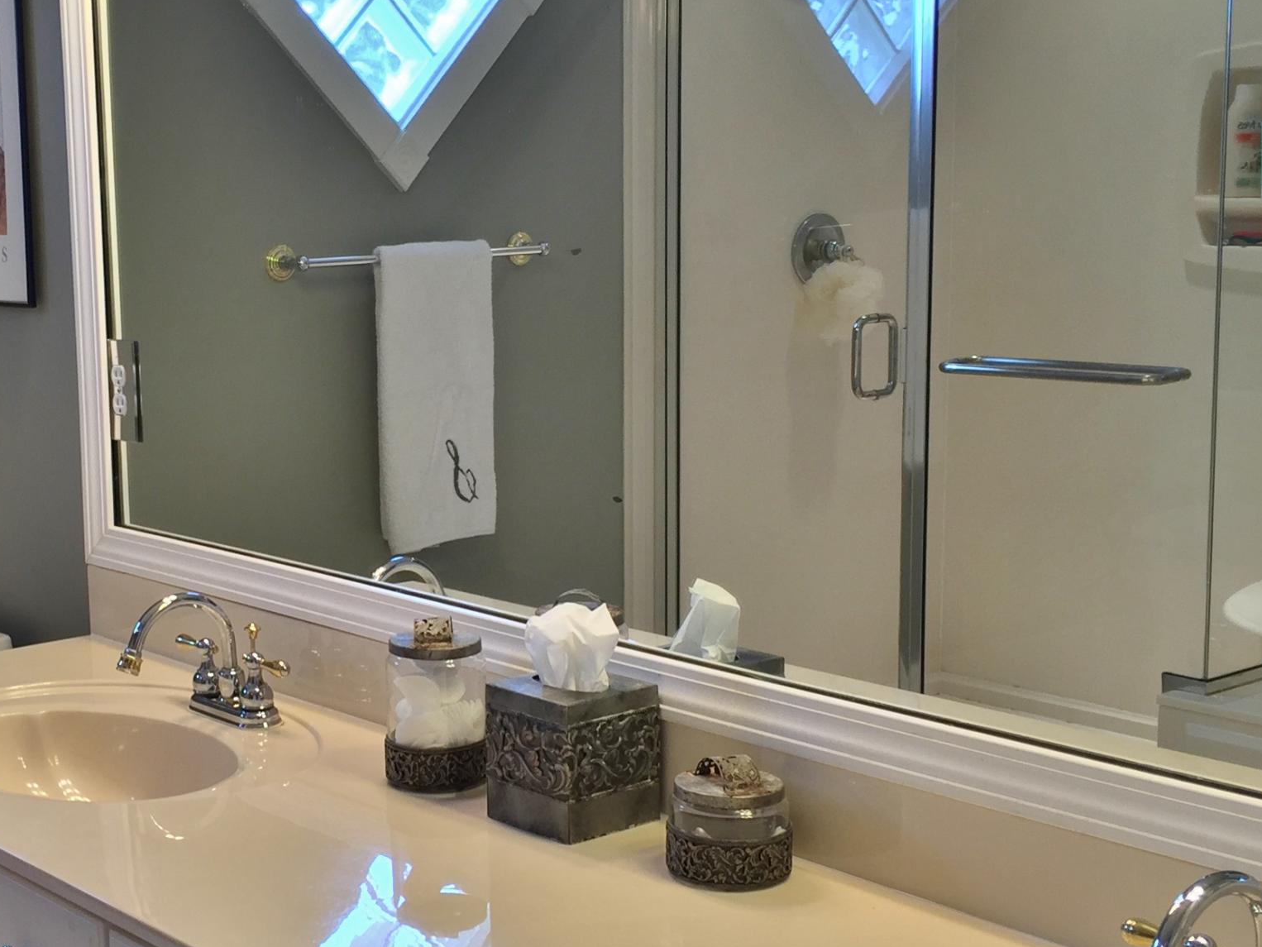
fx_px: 2078
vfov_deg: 25.7
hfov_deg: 33.0
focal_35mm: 57
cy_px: 517
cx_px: 291
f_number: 2.2
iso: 32
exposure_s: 1/40
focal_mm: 4.15
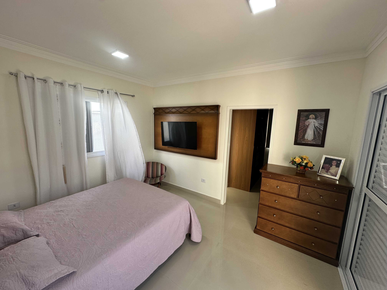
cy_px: 145
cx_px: 194
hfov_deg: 102.1
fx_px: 157
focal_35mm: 14
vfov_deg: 85.7
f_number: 2.2
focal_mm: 2.22
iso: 50
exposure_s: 1/99
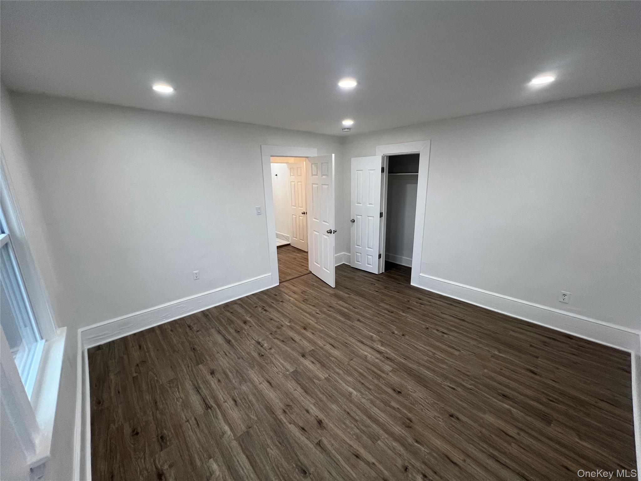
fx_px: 241
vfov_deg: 89.9
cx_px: 320
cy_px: 240
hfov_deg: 106.2
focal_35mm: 13
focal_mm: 1.57
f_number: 1.8
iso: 125
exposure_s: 1/120
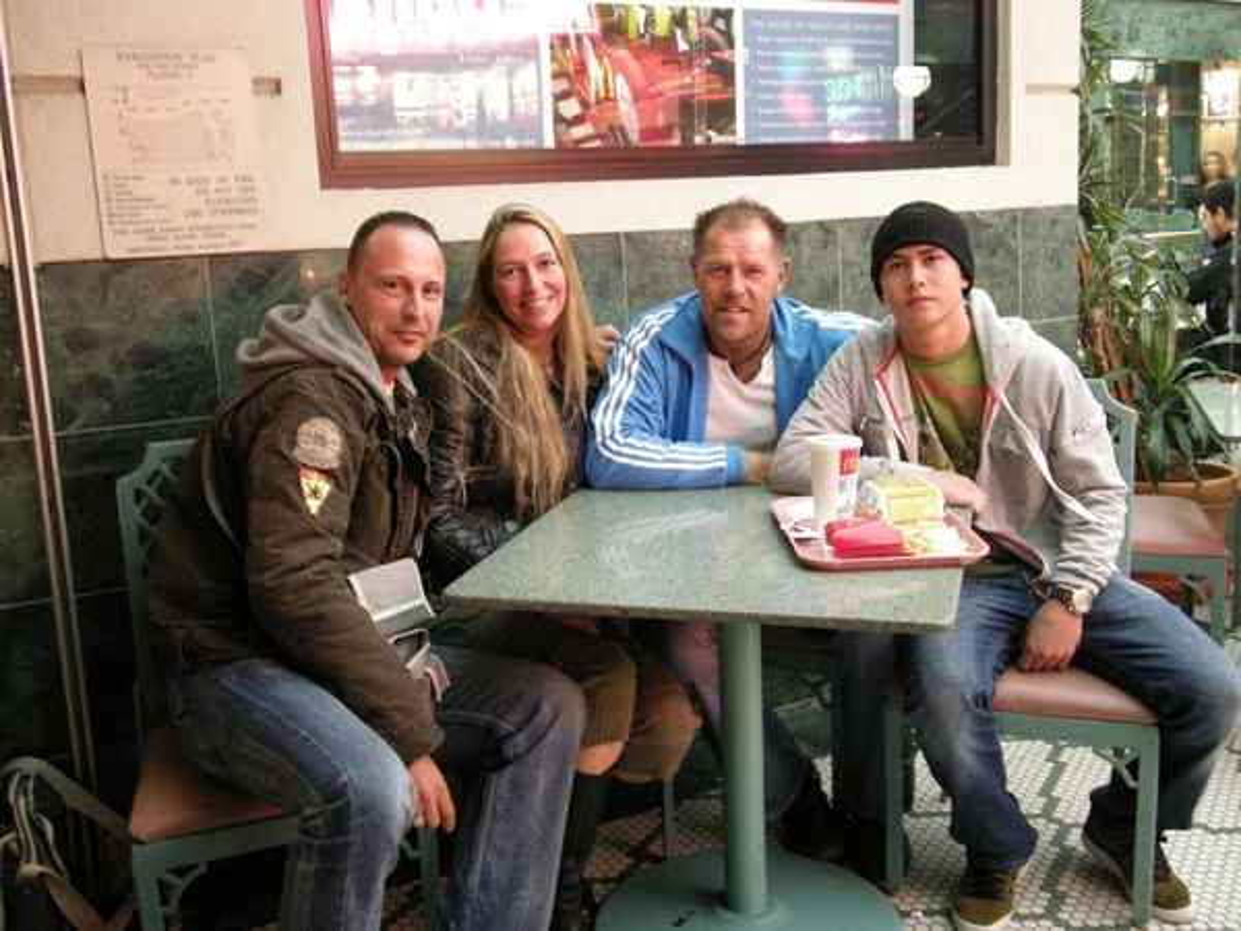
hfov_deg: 50.1
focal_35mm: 37
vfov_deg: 38.7
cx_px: 620
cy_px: 466
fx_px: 1326
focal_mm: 7.9
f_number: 2.8
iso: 532
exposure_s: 1/8
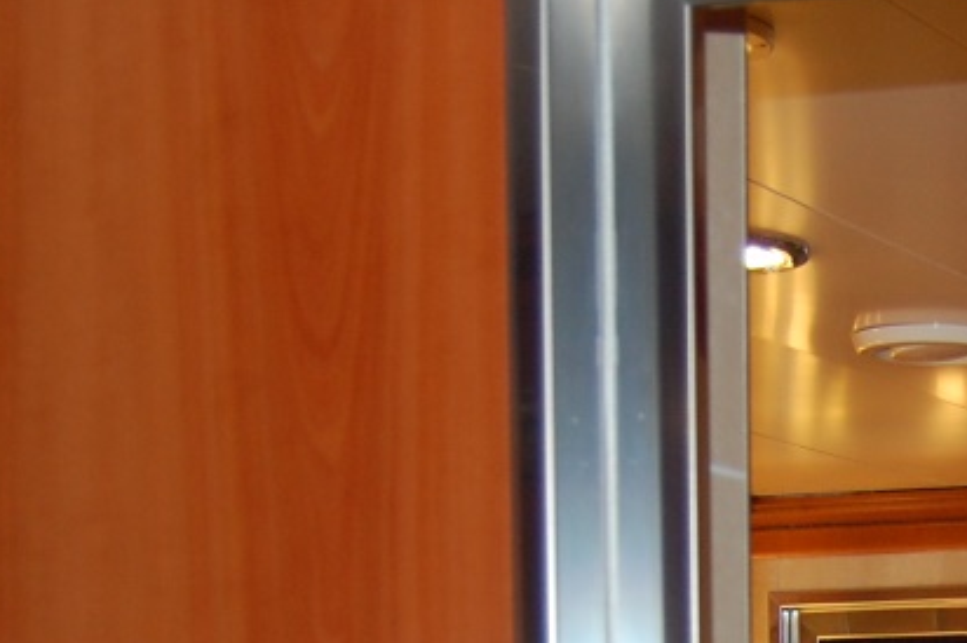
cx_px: 1284
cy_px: 1219
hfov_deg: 14.6
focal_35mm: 134
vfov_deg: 9.6
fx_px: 3595
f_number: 3.8
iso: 400
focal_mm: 23
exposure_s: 1/60
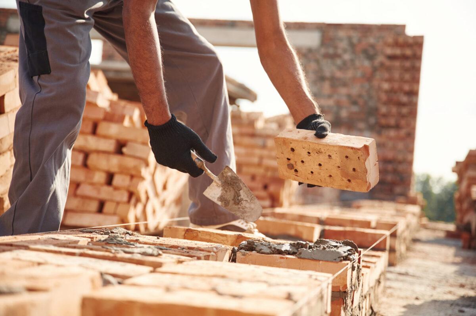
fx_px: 806
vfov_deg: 22.2
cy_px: 158
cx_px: 238
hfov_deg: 32.9
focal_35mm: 61
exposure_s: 1/4000
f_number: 3.2
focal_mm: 61
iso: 500
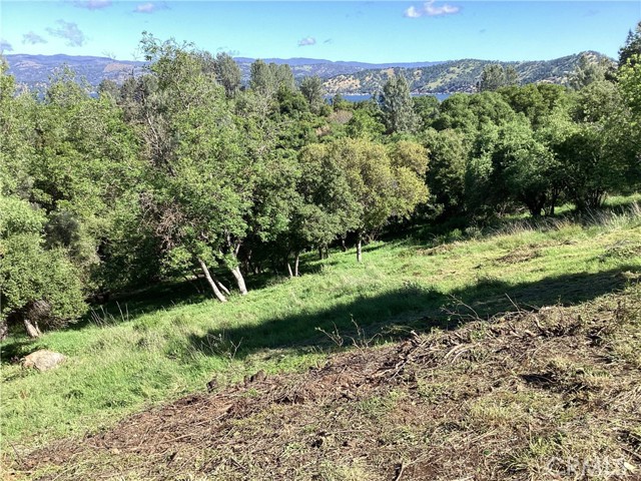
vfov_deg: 45.4
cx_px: 320
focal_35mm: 31
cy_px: 240
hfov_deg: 58.4
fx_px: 574
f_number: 2.4
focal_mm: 3.3
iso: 25
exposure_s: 1/519
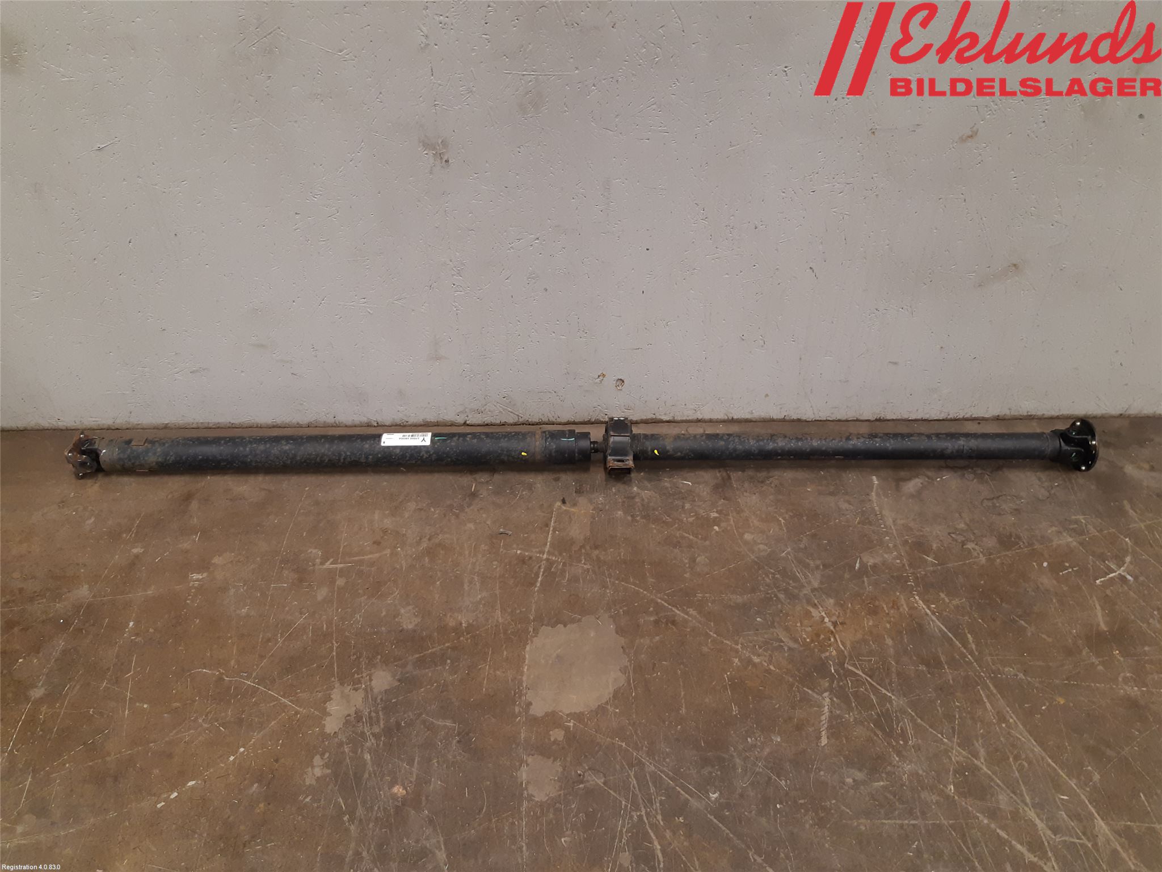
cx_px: 581
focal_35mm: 26
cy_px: 436
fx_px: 873
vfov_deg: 53.1
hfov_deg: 67.3
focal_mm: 3.93
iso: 160
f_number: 1.7
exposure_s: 1/50
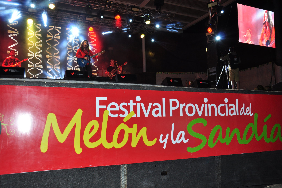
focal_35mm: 33
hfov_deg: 57.3
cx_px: 141
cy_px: 94
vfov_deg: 39.9
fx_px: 258
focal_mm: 22
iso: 400
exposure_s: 1/60
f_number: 5.6
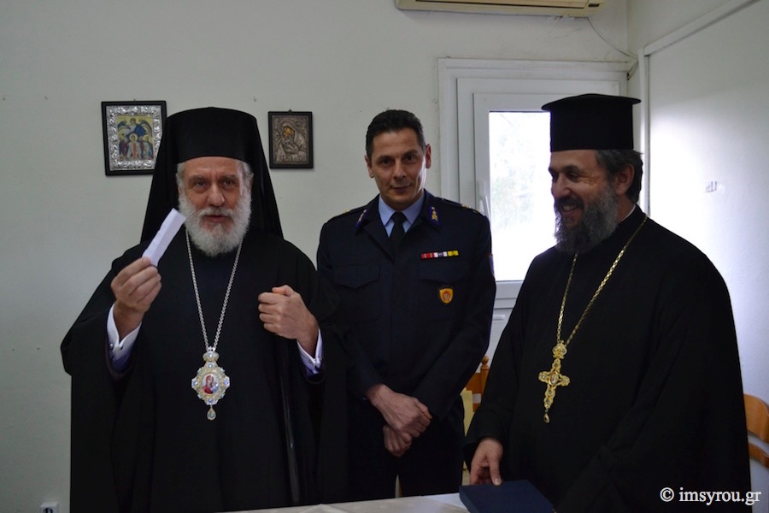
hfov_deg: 61.9
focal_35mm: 30
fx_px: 641
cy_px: 256
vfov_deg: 43.6
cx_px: 384
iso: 1000
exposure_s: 1/60
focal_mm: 20
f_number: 3.8
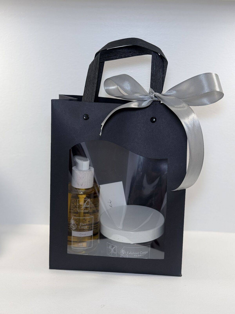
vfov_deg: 39.7
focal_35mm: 48
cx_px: 118
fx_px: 434
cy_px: 157
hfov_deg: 30.3
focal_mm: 6.76
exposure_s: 1/100
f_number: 1.78
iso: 64
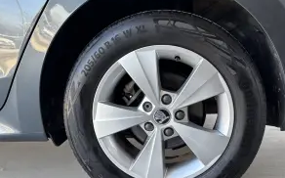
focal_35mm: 34
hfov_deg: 56.6
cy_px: 103
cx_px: 160
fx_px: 264
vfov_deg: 37.1
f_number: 1.6
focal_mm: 5.96
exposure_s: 1/121
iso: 50
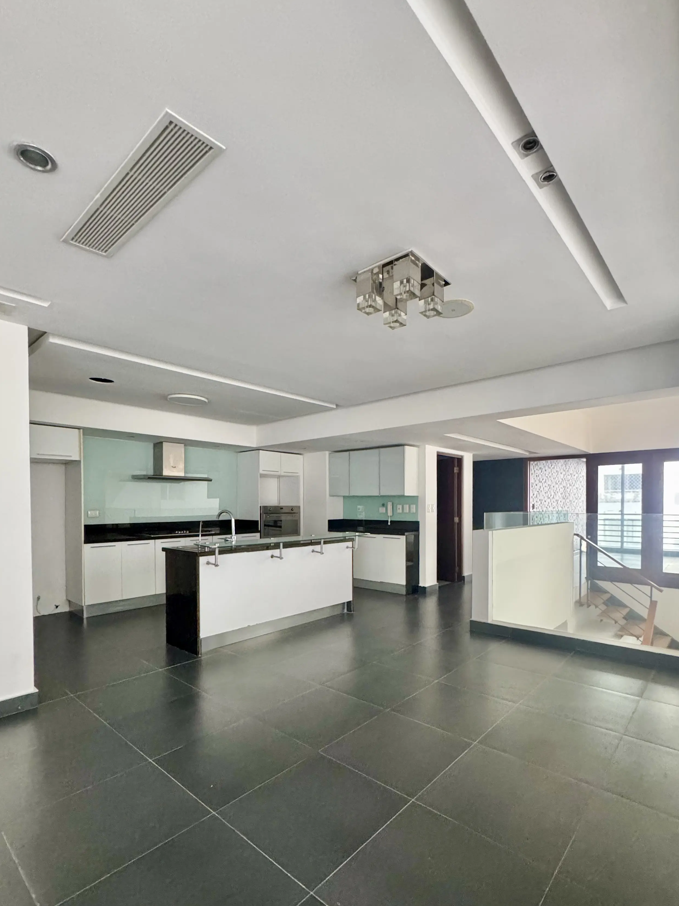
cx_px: 366
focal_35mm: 17
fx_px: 445
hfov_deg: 74.6
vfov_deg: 90.5
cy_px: 515
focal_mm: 2.22
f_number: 2.2
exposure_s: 1/60
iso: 800
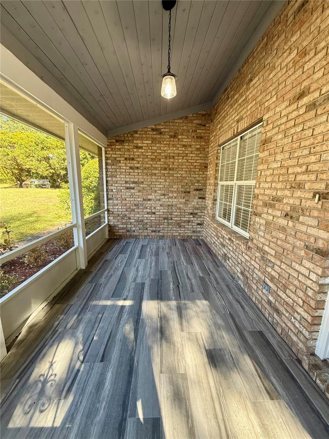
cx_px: 164
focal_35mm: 14
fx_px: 177
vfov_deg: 102.1
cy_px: 220
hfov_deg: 85.7
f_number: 2.2
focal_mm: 2.22
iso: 125
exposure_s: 1/99
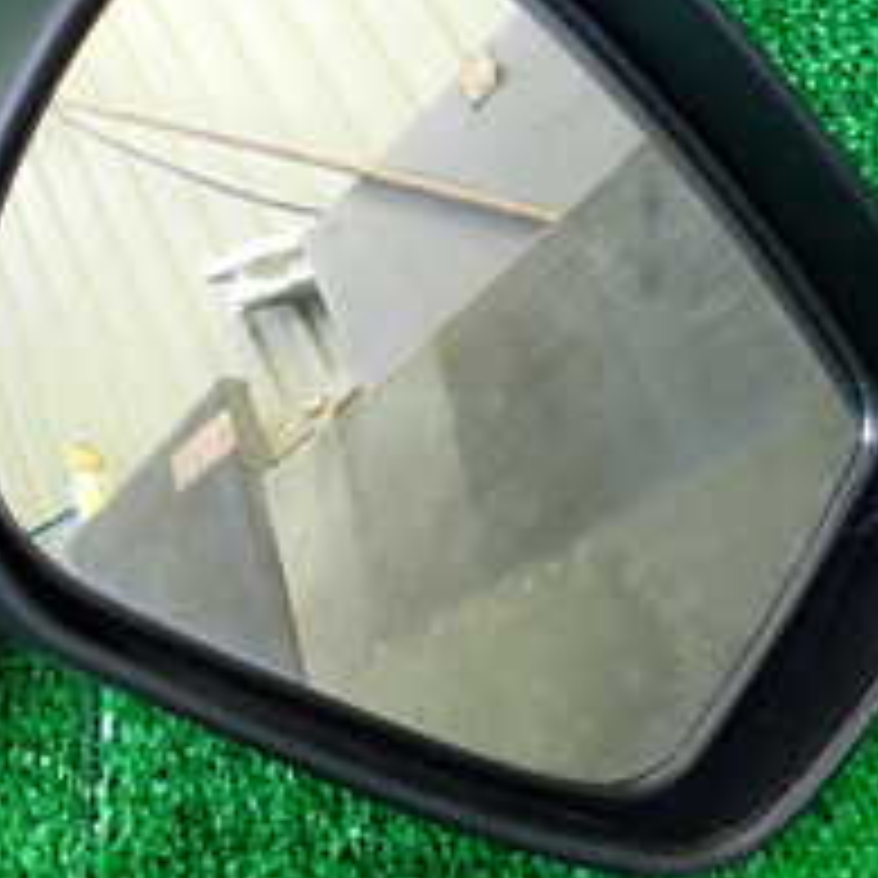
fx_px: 1951
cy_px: 459
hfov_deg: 24.6
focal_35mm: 68
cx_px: 81
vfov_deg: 25.4
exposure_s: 1/100
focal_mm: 4.5
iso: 200
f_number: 2
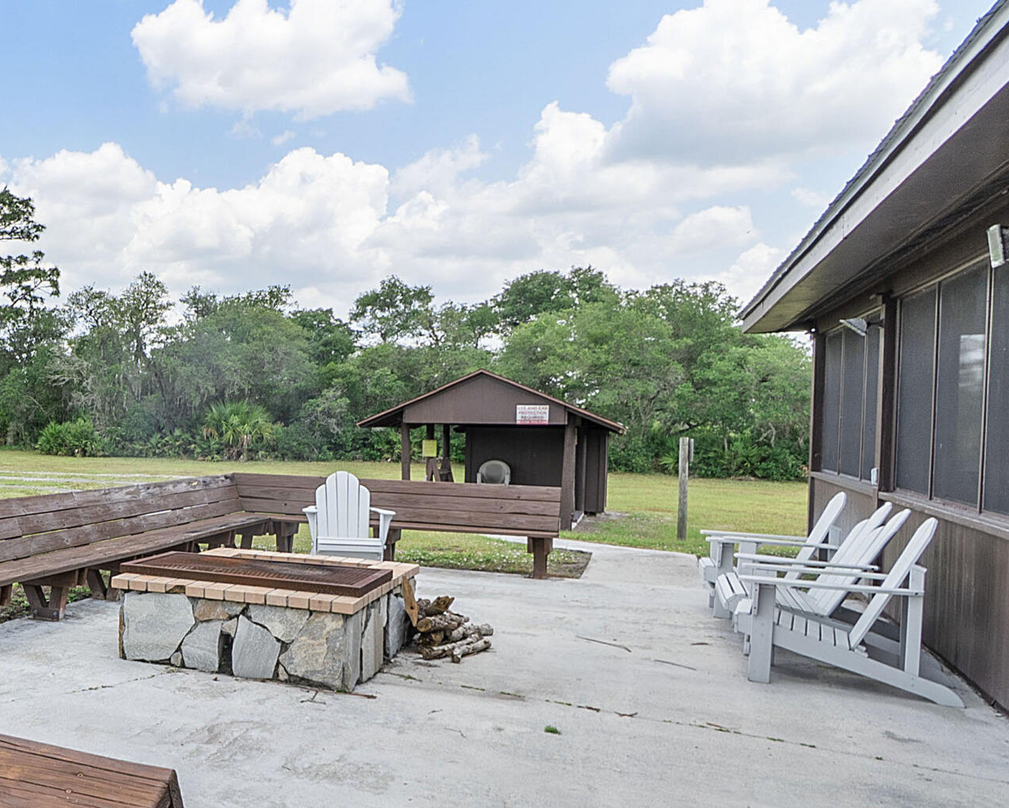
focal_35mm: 33
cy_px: 431
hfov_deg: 43.5
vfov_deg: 44.5
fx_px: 985
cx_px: -70
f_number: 11
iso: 100
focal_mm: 10
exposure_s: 1/100
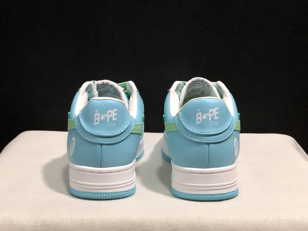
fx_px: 507
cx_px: 154
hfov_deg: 33.8
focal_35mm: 57
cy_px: 116
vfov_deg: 25.7
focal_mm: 6.6
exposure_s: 1/30
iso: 80
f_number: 2.8
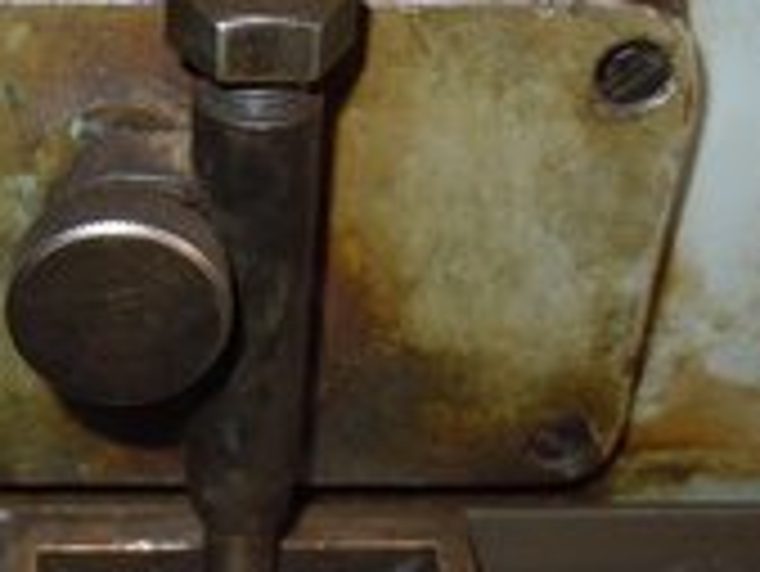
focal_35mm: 71
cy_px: 347
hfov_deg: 27.1
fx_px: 1560
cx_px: 216
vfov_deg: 20.7
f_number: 3.5
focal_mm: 5.4
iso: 200
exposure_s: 1/30
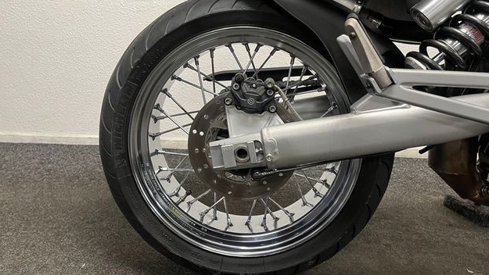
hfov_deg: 66.0
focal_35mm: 29
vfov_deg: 39.8
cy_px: 96
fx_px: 376
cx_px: 240
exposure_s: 1/50
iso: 160
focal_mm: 5.1
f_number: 1.6
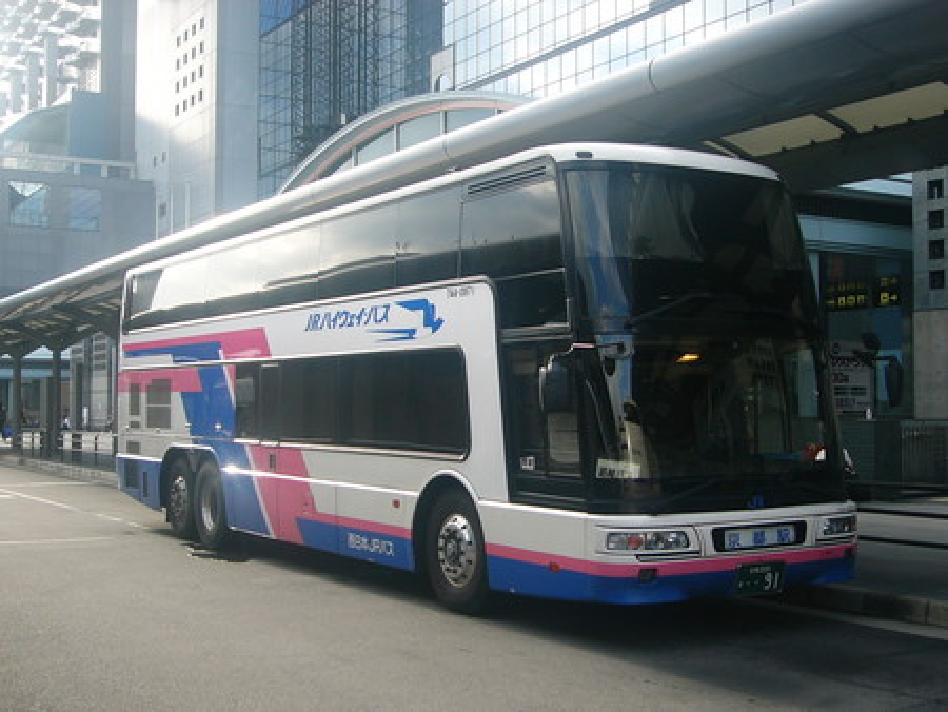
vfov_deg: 31.5
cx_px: 474
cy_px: 356
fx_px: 1260
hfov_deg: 41.2
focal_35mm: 46
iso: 50
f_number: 3.2
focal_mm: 7.6
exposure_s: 1/160
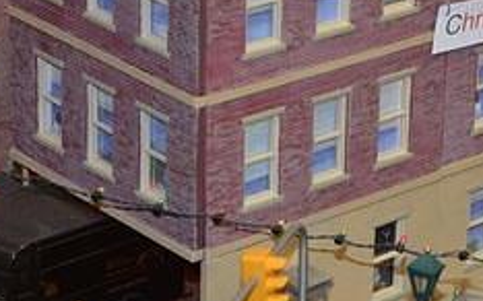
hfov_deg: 11.3
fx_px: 2421
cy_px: 45
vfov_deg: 7.1
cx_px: 466
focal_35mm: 184
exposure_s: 1/60
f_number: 4.2
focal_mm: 44
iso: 800
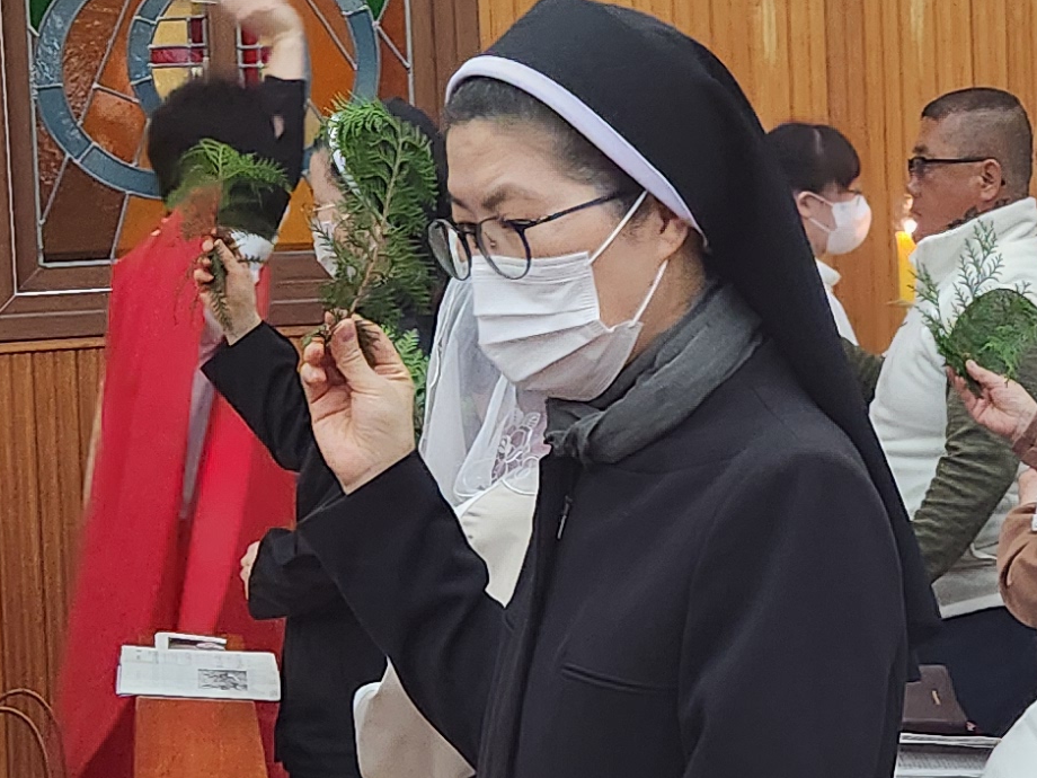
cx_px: 888
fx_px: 2996
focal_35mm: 100
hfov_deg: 19.4
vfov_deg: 14.8
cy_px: 227
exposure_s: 1/120
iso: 500
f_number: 1.8
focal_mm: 5.4
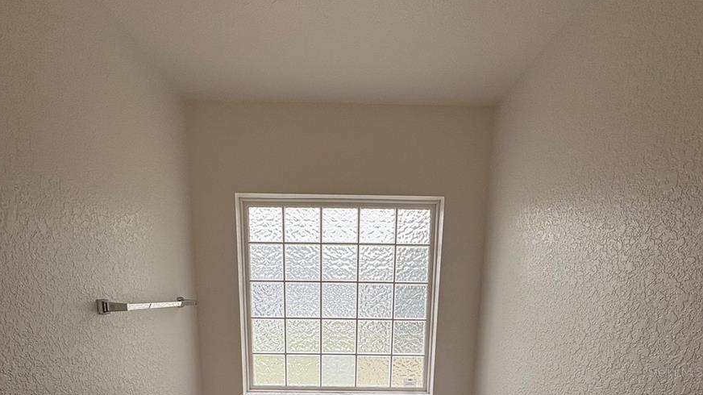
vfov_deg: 46.9
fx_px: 391
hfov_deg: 83.8
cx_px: 343
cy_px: 372
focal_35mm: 21
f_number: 2.2
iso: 40
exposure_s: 1/464
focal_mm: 2.22
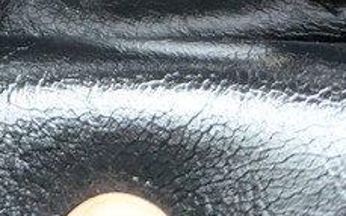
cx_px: -134
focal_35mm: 80
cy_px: -131
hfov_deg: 22.4
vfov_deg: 14.9
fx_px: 754
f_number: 1.73
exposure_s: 1/60
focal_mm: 4.38
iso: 402
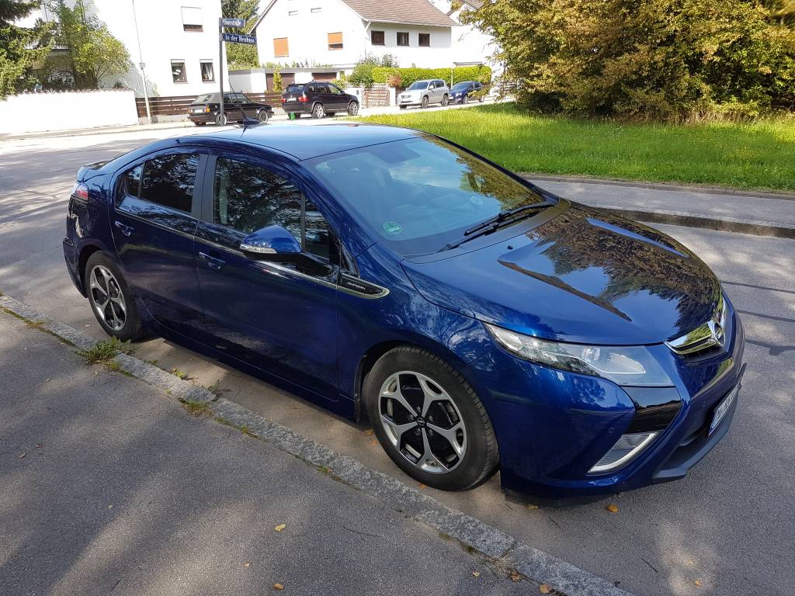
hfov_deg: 67.3
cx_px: 398
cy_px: 298
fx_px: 597
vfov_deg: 53.1
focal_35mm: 26
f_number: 1.7
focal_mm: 4.2
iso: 40
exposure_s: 1/501
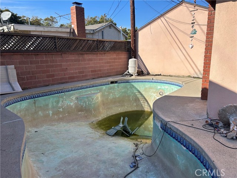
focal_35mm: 26
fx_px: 178
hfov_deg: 67.3
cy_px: 89
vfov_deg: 53.1
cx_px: 118
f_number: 1.5
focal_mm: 5.7
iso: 50
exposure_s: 1/3968
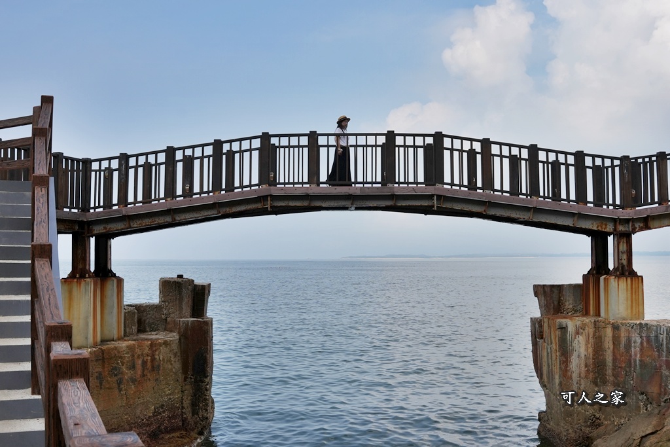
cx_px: 335
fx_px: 670
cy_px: 224
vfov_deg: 36.9
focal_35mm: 36
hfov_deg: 53.1
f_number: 8
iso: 250
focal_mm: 24
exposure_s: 1/1000
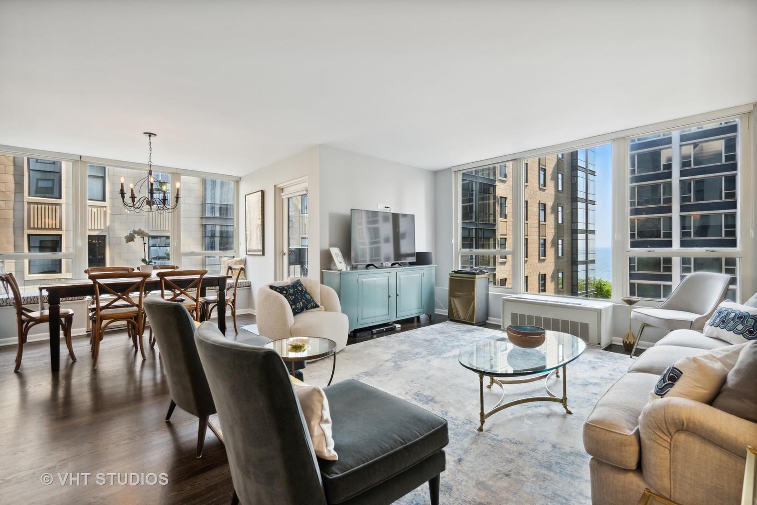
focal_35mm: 16
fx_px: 336
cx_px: 378
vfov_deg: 73.7
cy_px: 252
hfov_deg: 96.7
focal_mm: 16
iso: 320
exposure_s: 1/40
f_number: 7.1
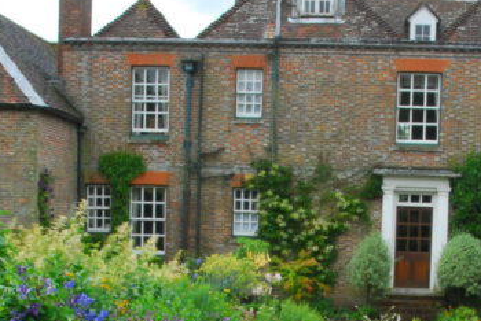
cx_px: 286
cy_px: 318
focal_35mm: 79
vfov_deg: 16.9
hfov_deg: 25.6
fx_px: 1056
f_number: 22
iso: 250
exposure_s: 1/15
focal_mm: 18
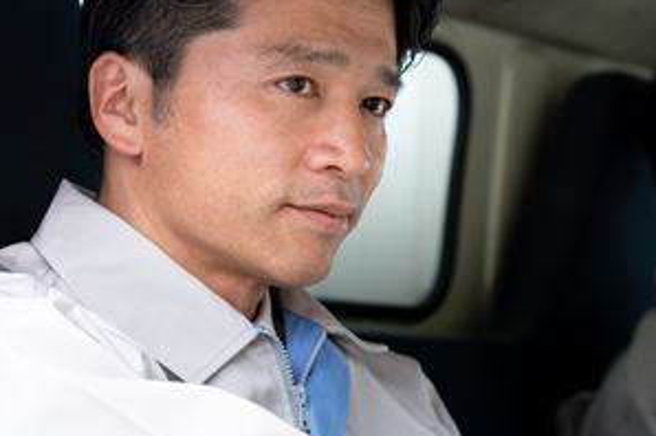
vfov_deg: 10.3
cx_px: 539
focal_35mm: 133
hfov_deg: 15.3
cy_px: 310
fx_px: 2421
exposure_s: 1/1000
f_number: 2.8
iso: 320
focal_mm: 55
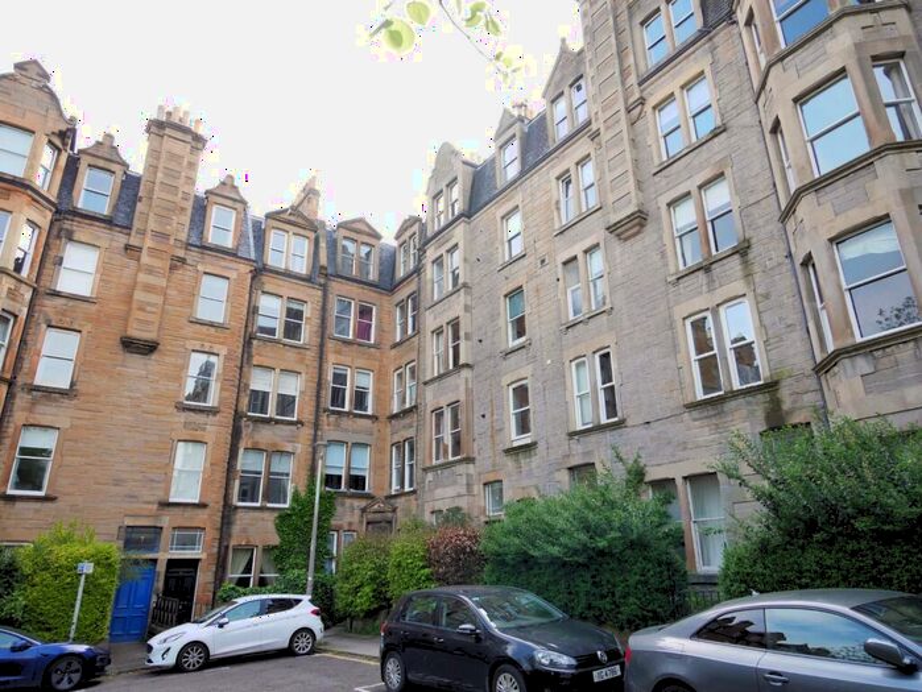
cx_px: 461
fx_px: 586
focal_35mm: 22
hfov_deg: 76.4
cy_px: 346
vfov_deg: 61.1
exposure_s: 1/160
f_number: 4.5
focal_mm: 11
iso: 200
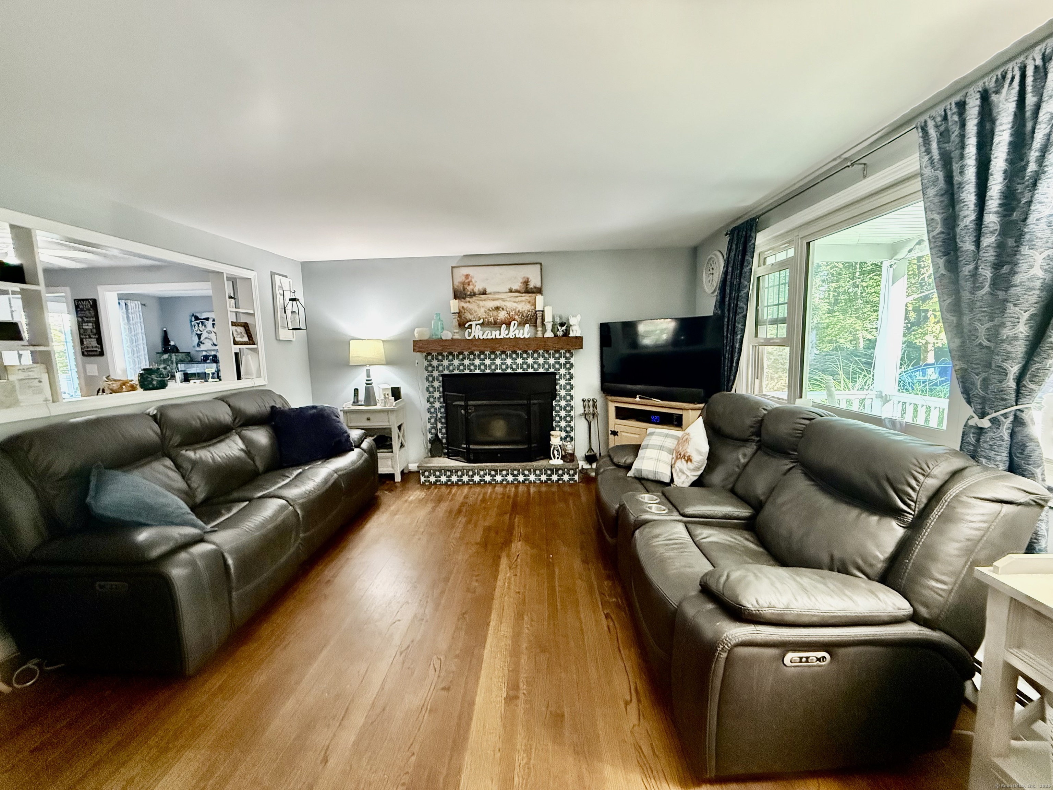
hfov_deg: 102.1
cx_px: 526
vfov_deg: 85.7
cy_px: 395
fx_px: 426
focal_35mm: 14
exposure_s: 1/60
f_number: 2.2
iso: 1250
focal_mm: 2.22
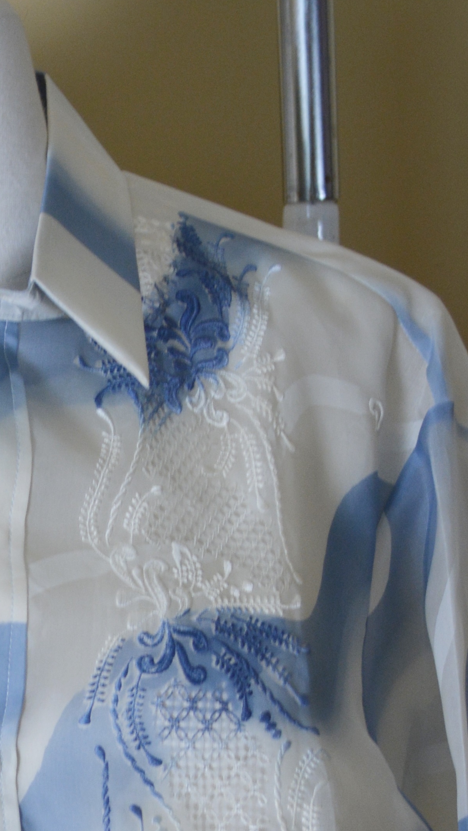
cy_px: 788
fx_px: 2139
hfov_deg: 12.2
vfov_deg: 21.4
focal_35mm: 97
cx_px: -67
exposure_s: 1/60
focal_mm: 22
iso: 400
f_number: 4
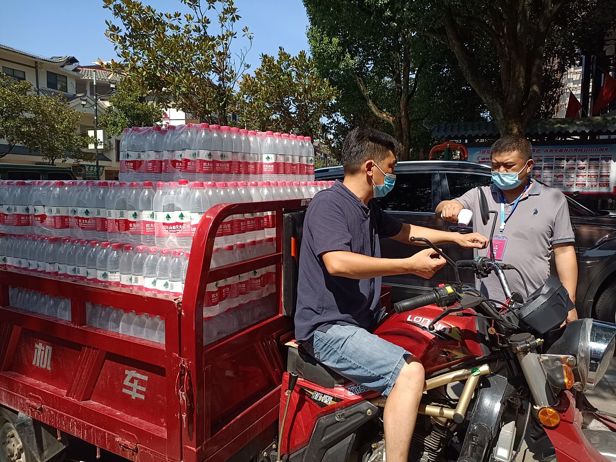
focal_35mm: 25
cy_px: 231
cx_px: 308
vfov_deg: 54.9
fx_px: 445
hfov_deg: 69.4
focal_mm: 4.75
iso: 101
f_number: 1.79
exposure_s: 1/631
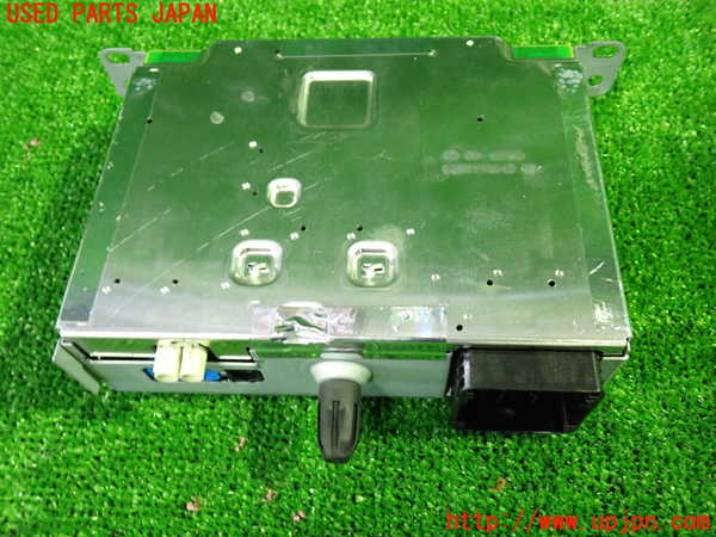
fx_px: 621
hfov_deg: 60.0
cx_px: 358
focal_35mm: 30
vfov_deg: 46.8
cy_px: 268
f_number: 2.3
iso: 800
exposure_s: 1/30
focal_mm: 5.4
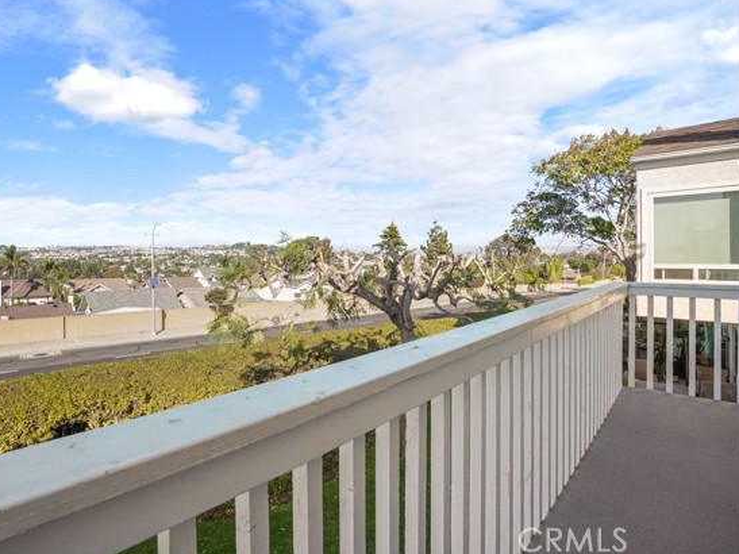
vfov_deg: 71.6
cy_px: 272
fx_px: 384
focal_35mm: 18
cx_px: 311
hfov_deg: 87.1
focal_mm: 16
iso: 1600
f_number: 8
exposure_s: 1/1600
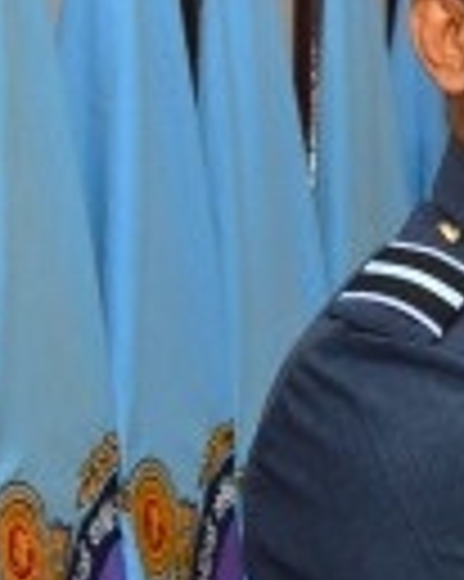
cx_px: 1144
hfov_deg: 6.6
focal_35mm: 222
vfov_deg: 8.7
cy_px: 486
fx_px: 3815
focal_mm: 34
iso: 400
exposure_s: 1/100
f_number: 5.6
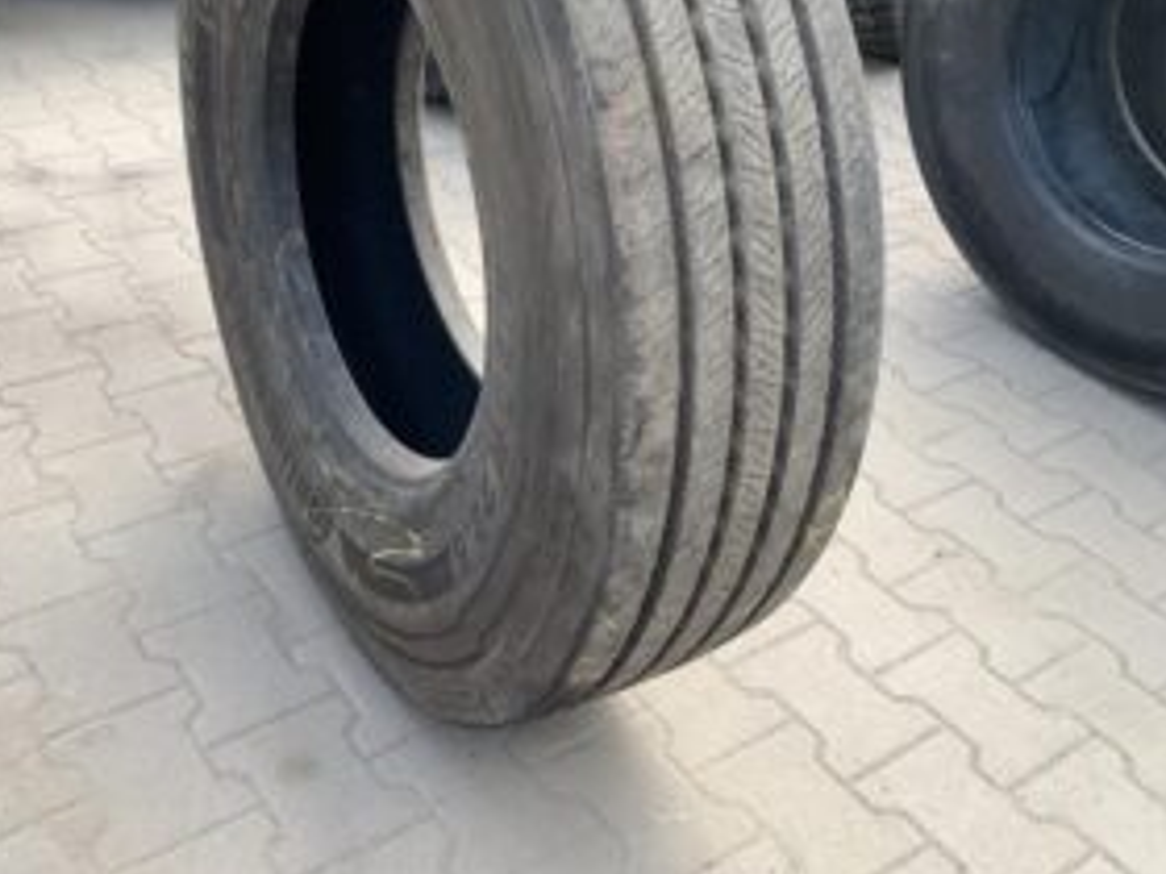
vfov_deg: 35.3
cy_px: 231
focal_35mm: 40
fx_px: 1347
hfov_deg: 46.8
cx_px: 537
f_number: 1.8
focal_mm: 4.25
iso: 25
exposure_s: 1/204
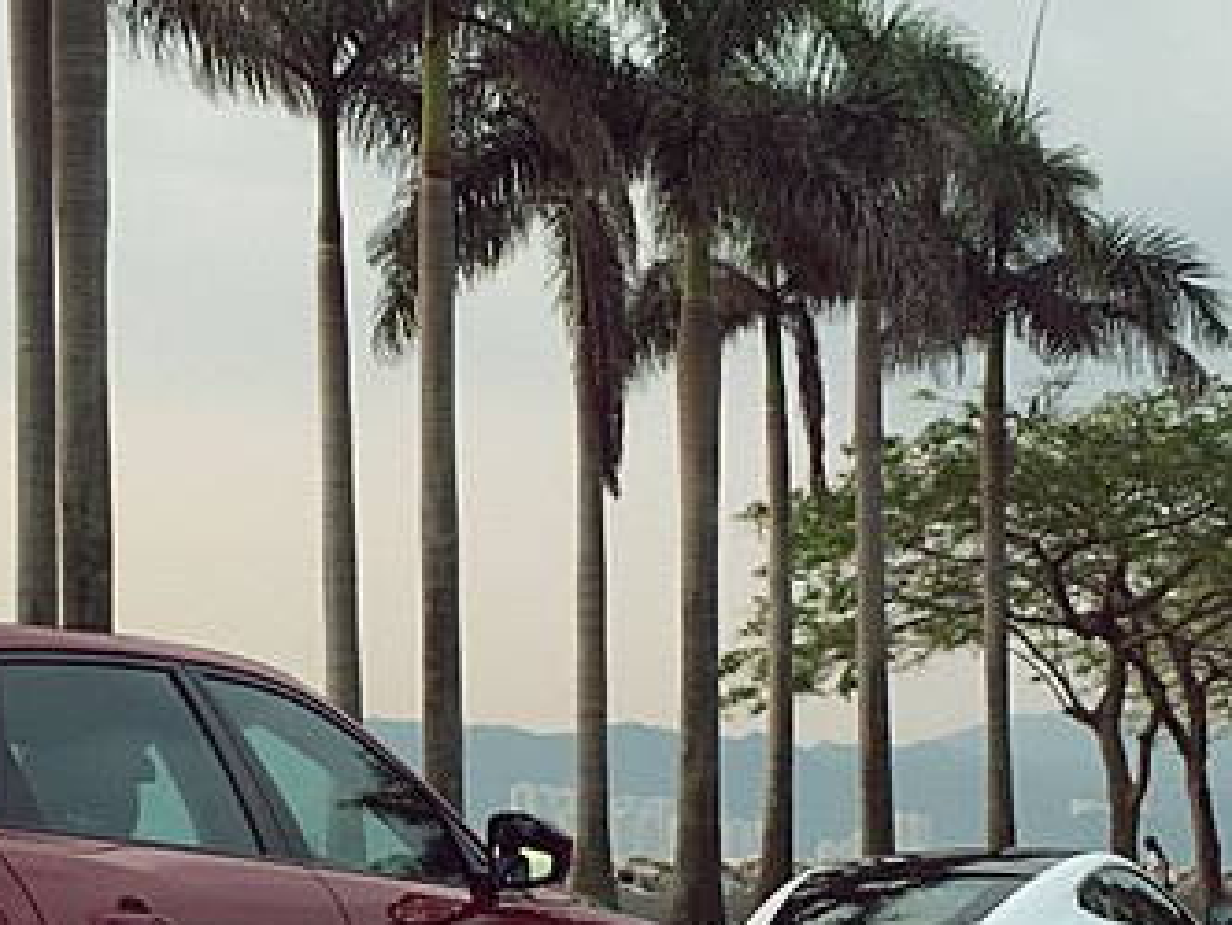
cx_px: 437
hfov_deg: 22.4
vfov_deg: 16.7
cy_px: 855
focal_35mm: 87
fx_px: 3097
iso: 25
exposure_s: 1/100
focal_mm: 4.15
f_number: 2.2
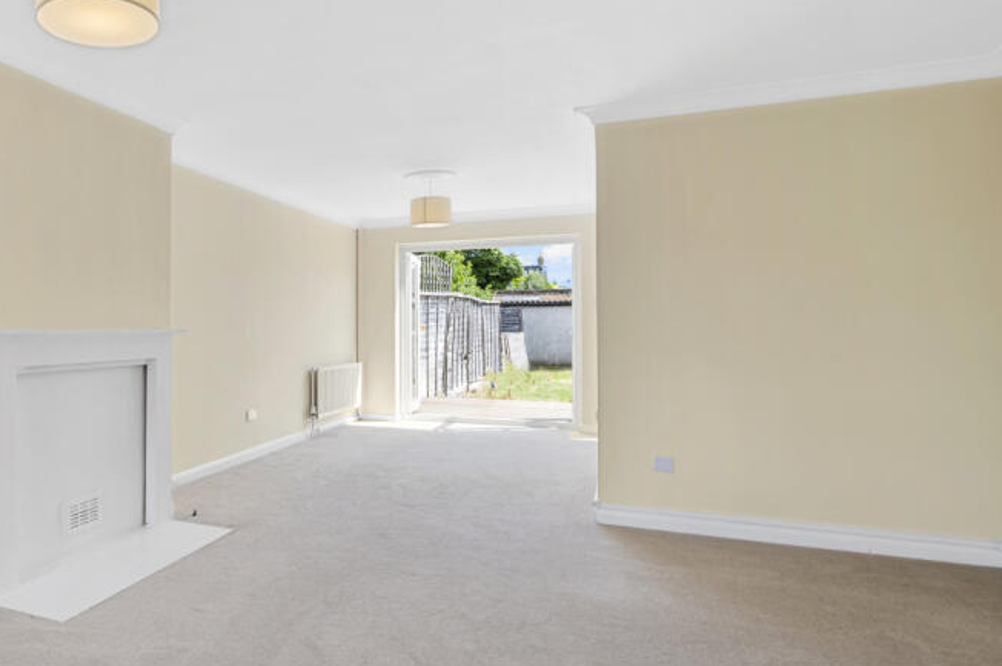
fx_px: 612
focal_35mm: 22
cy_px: 321
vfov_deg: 57.1
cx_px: 326
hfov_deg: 75.9
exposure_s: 1/4
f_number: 16
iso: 250
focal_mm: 14
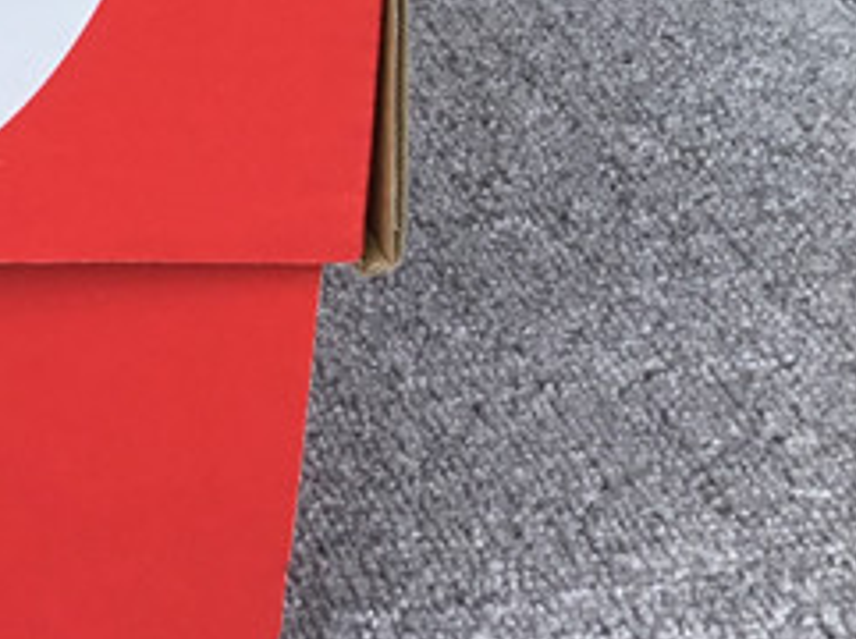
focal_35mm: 116
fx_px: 2864
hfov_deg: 15.0
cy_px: -399
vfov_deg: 12.0
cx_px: -622
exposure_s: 1/306
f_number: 2.4
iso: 25
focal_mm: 3.3
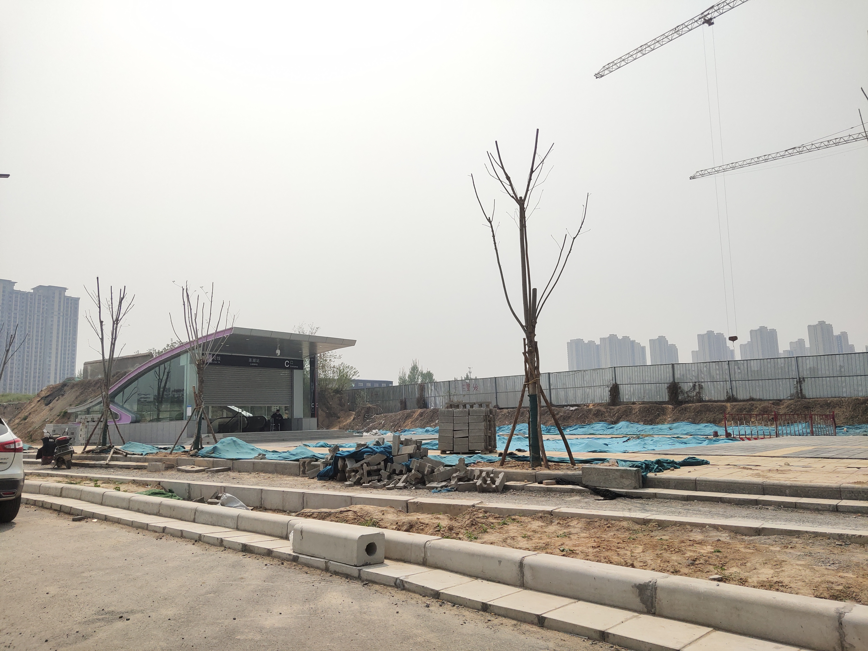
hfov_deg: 60.0
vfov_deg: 46.8
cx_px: 434
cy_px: 326
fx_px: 752
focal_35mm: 30
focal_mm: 4.35
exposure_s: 1/5213
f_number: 1.8
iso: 57
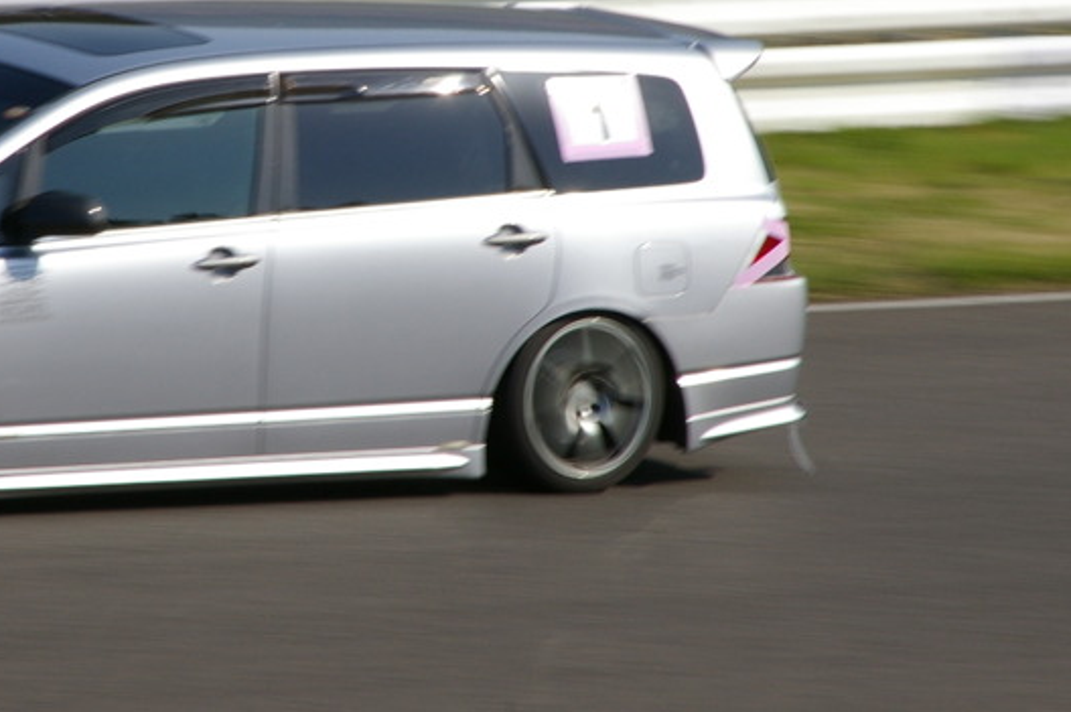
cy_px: 138
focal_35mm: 524
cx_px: 329
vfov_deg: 2.6
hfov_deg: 3.9
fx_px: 15574
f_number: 16
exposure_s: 1/125
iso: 200
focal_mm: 180
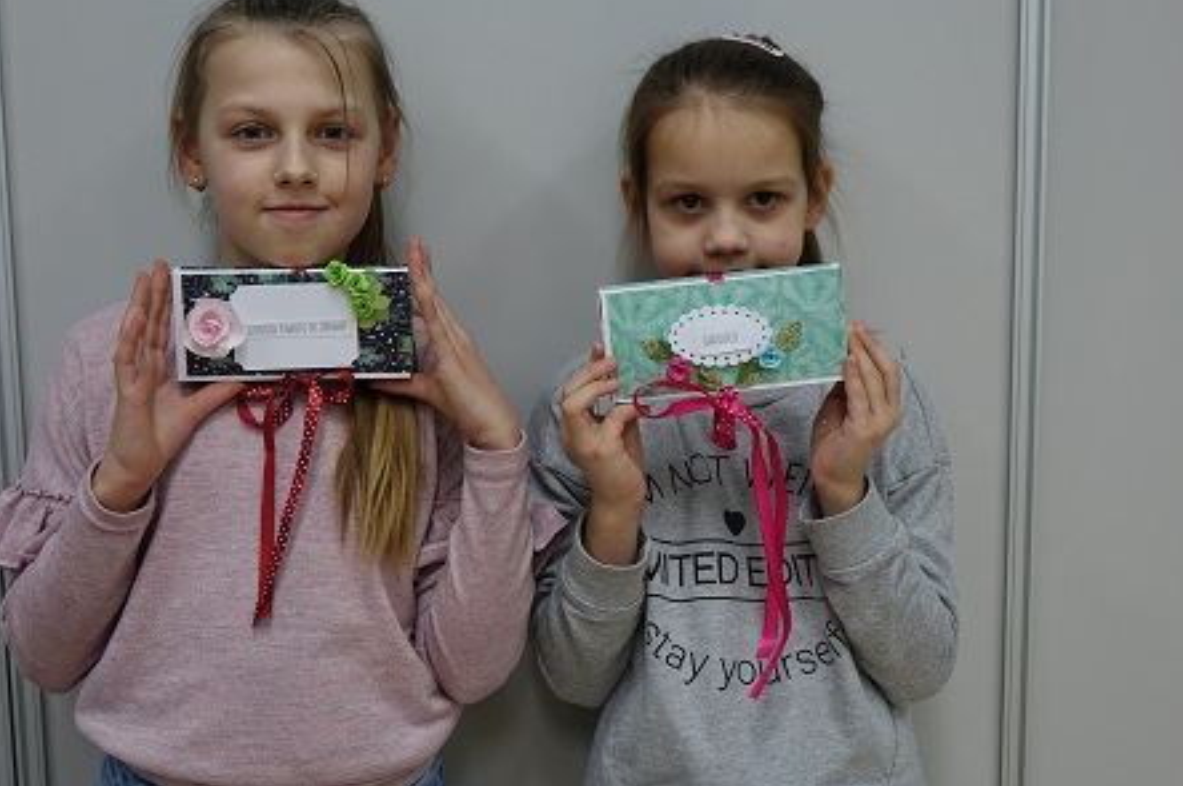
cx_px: 536
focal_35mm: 42
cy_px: 380
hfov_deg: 46.4
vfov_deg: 31.8
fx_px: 1379
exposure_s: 1/40
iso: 200
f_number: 2.8
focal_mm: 12.56
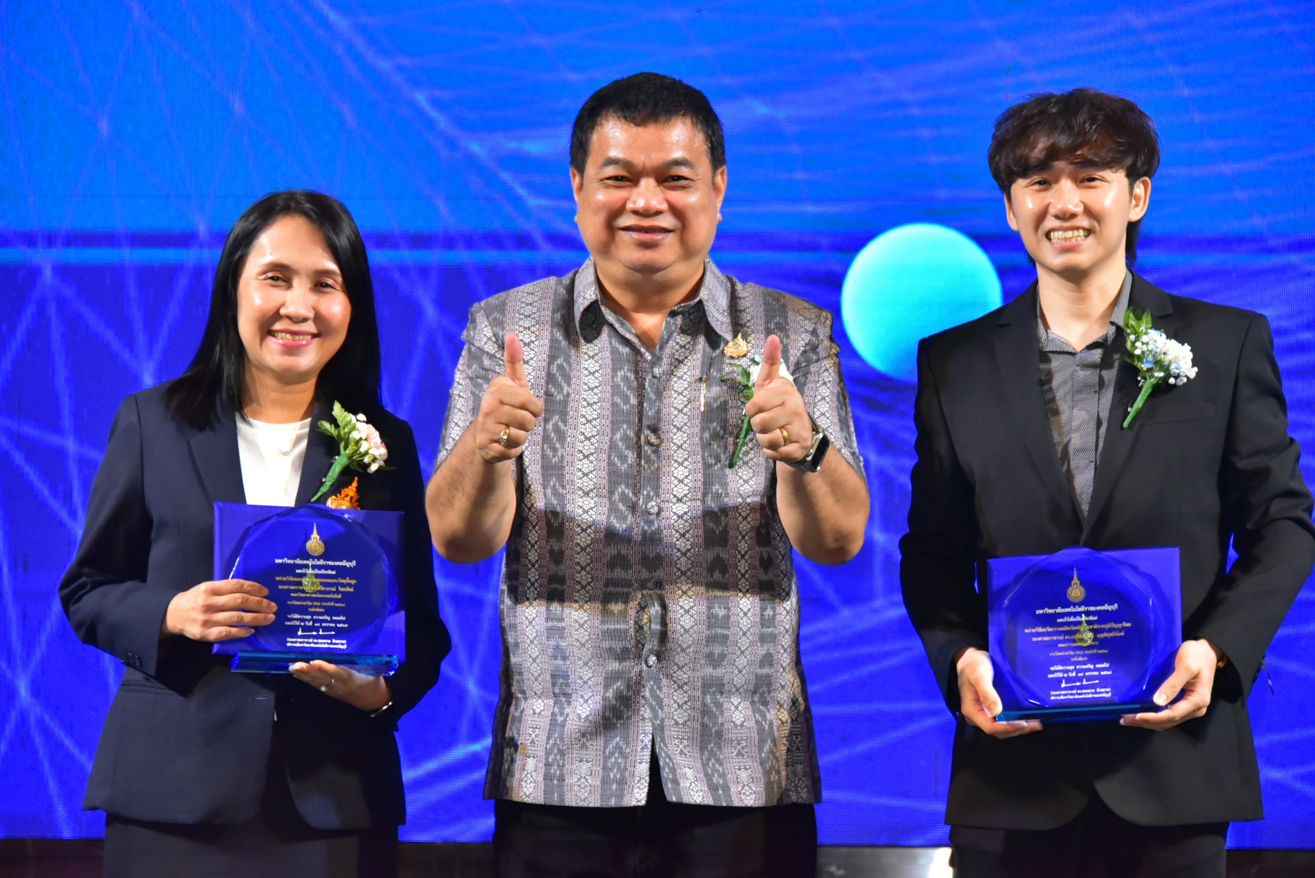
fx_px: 6212
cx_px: 658
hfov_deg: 12.1
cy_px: 439
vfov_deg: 8.1
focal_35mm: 170
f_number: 6.3
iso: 6400
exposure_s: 1/200
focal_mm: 170
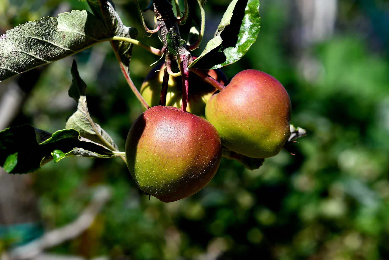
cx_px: 183
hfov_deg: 13.9
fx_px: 1599
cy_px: 128
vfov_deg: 9.3
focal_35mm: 148
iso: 100
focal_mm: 85
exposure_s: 1/320
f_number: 8
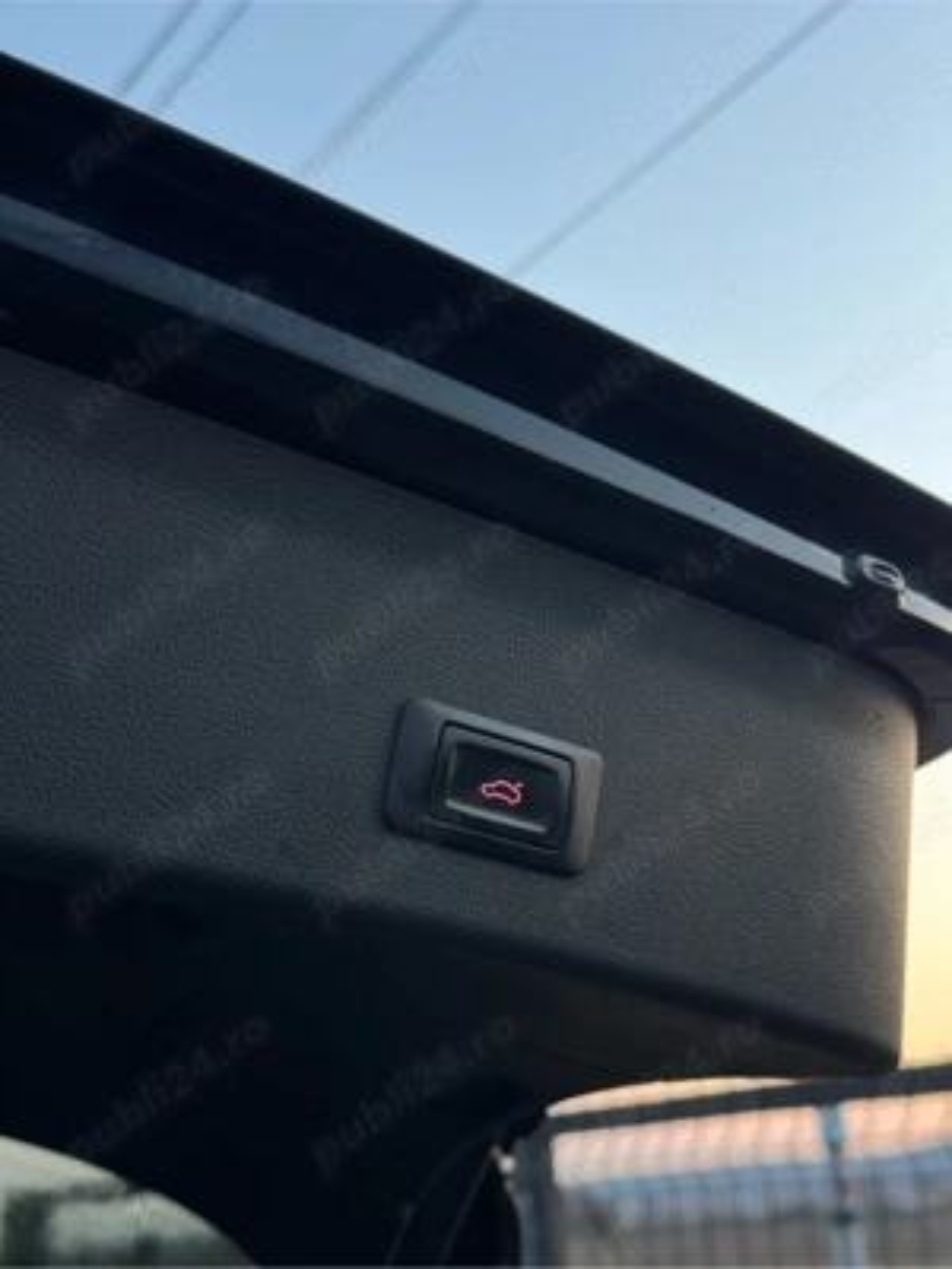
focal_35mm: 48
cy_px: 634
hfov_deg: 30.3
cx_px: 476
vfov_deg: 39.7
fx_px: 1760
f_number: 1.78
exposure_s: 1/51
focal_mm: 6.76
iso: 250
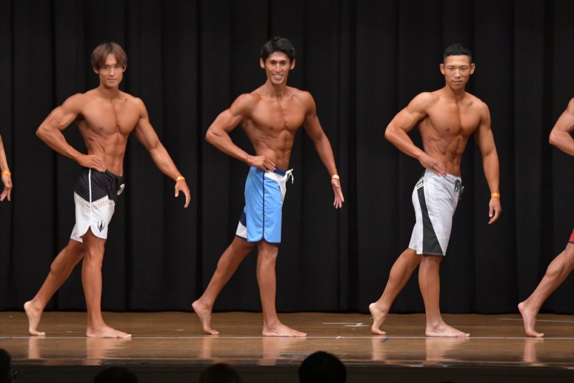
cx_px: 287
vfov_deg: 6.8
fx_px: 3219
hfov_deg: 10.2
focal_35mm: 202
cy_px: 192
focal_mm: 135
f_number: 5.6
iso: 6400
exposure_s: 1/400
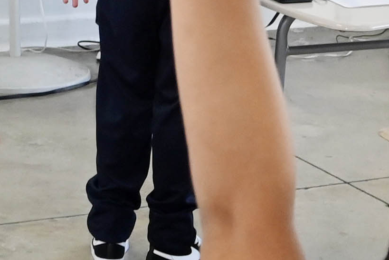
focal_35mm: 173
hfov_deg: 11.9
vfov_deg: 7.9
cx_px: 281
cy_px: 10
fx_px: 1869
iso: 1250
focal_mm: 24
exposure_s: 1/200
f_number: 6.3
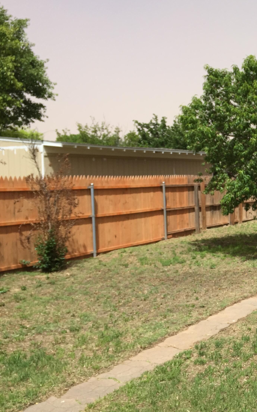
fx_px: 471
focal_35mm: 42
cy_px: 201
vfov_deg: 47.2
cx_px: 280
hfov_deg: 27.9
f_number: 2.2
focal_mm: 4.15
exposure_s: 1/1721
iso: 32
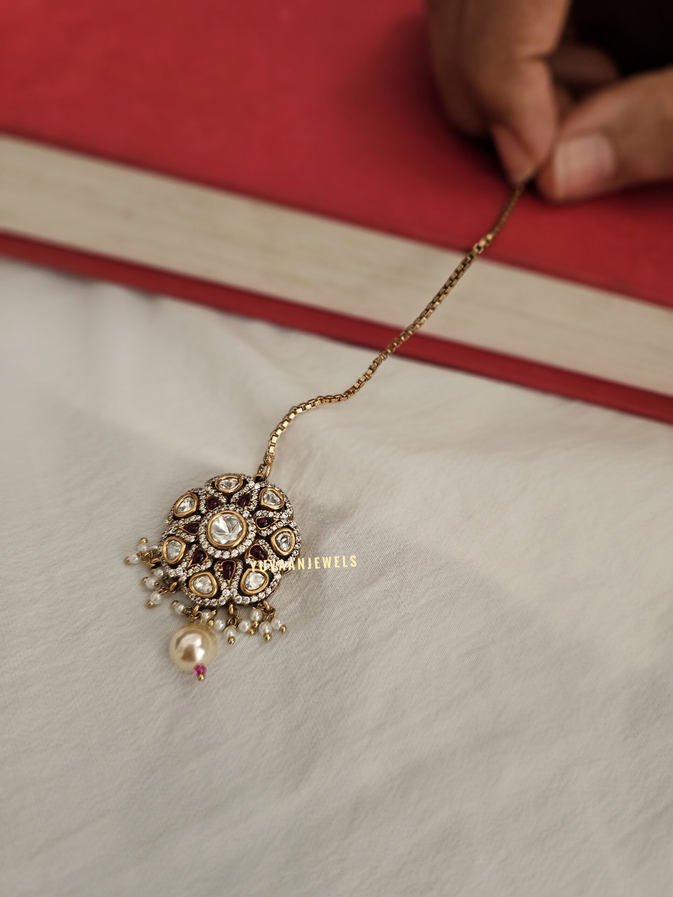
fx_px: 596
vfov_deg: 73.9
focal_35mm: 23
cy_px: 448
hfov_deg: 58.9
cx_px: 336
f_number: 1.7
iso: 250
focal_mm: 6.3
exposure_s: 1/52
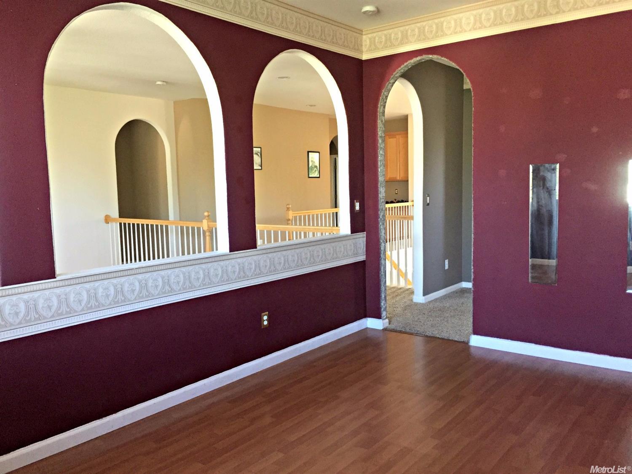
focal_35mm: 29
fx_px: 529
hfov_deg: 61.7
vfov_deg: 48.2
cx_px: 316
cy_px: 237
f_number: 2.2
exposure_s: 1/30
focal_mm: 4.15
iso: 160
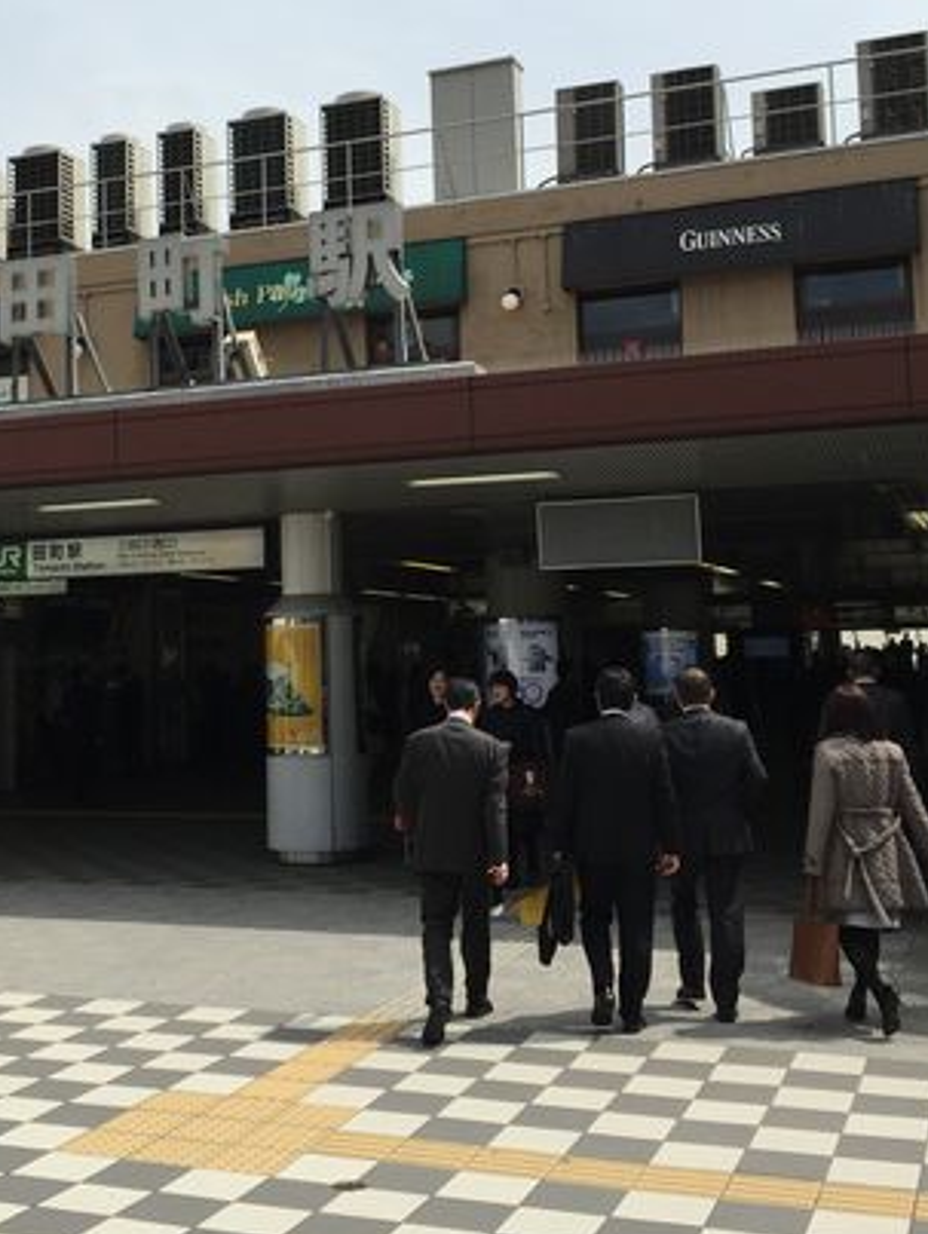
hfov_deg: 31.2
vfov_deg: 41.0
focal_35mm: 46
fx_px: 1642
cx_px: 279
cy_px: 484
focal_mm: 4.15
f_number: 2.2
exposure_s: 1/2639
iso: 32
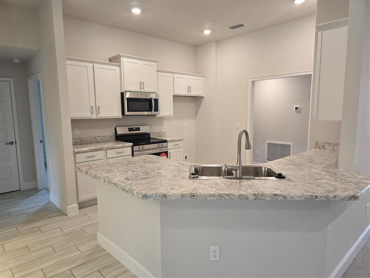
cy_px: 139
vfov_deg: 58.9
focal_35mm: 23
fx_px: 246
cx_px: 185
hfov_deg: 73.9
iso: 200
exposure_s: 1/120
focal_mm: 6.3
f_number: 1.7
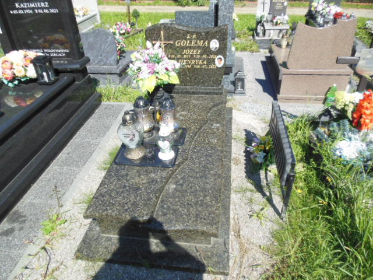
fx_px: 269
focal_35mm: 25
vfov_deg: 54.9
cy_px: 140
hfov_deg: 69.4
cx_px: 186
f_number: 3.2
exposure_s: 1/1000
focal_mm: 4.5
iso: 125
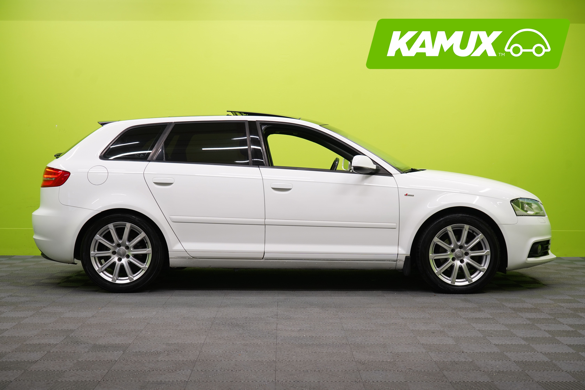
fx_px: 812
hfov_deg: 39.6
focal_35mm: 50
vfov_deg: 27.0
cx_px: 292
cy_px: 195
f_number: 5.6
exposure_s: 1/30
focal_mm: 50
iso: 400
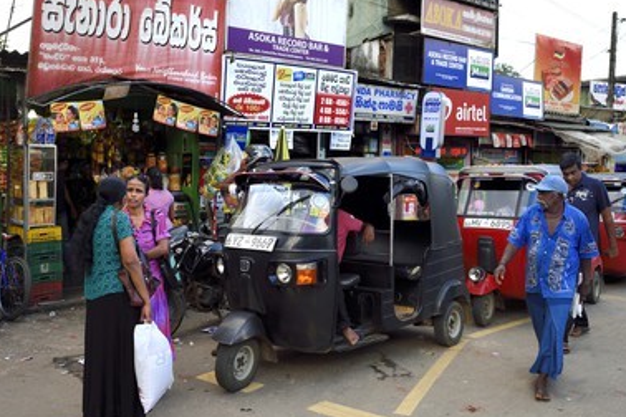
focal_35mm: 30
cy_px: 207
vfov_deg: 43.6
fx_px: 522
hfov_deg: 61.8
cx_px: 346
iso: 800
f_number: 5
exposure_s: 1/500
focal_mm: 27
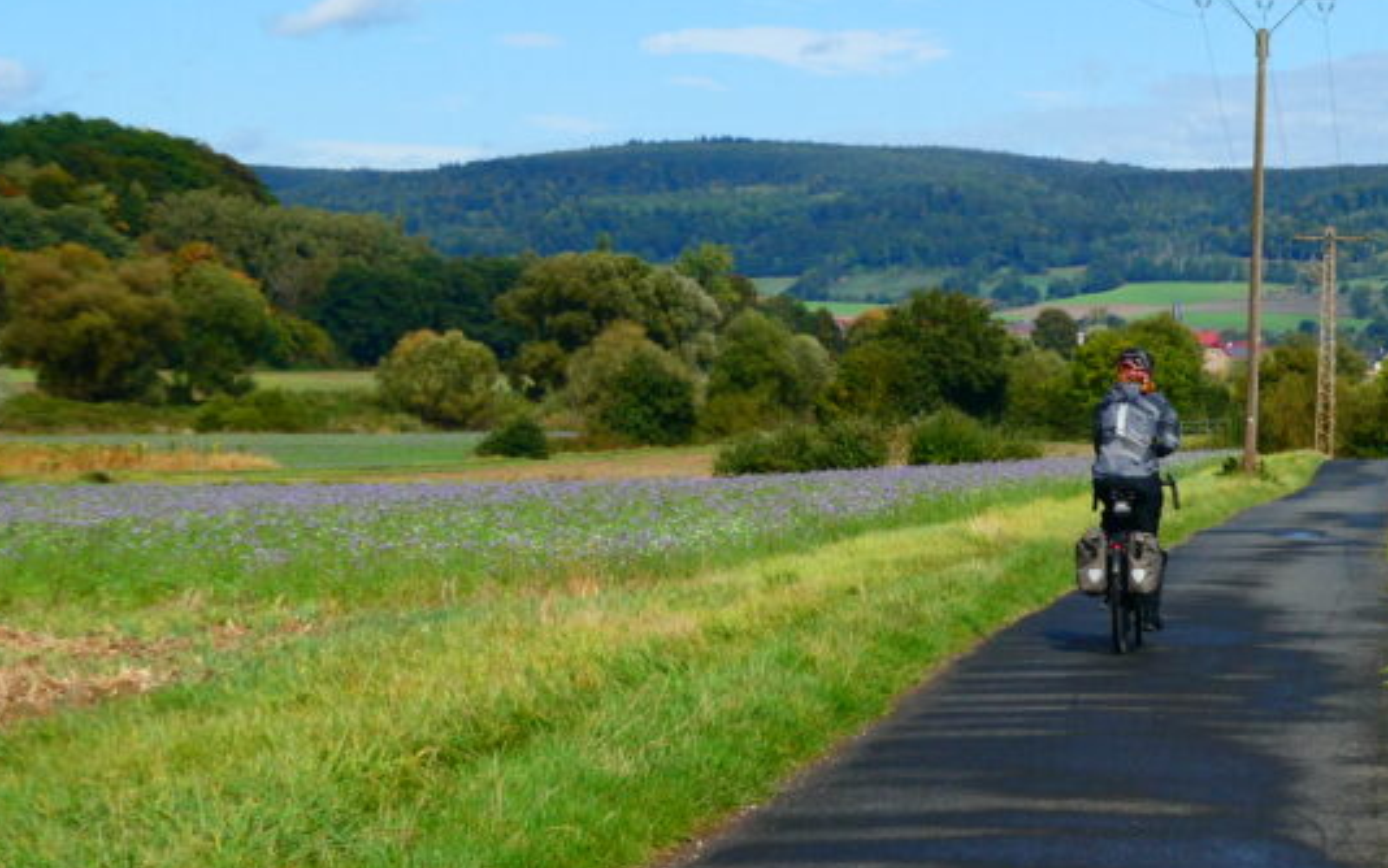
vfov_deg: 10.6
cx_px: 1170
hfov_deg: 16.7
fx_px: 4692
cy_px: 382
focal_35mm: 124
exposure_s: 1/640
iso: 80
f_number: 5
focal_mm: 10.9
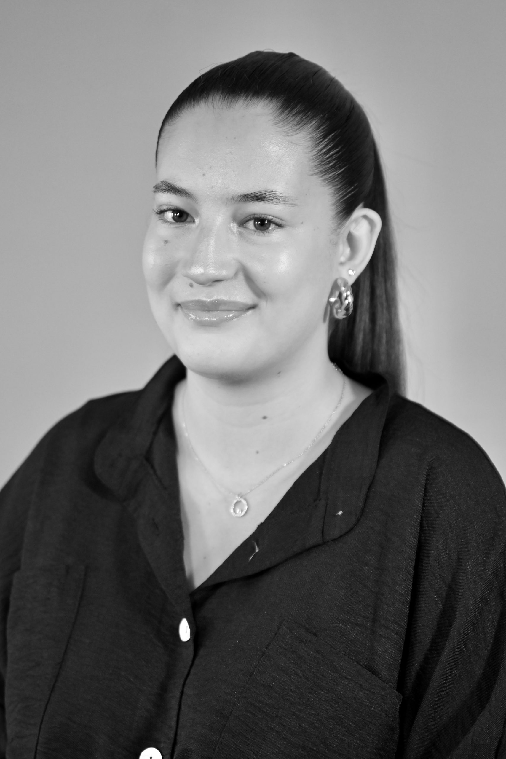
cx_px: 253
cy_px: 380
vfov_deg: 28.8
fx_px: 1476
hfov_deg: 19.5
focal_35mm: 70
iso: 1000
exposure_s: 1/250
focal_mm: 70
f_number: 2.8
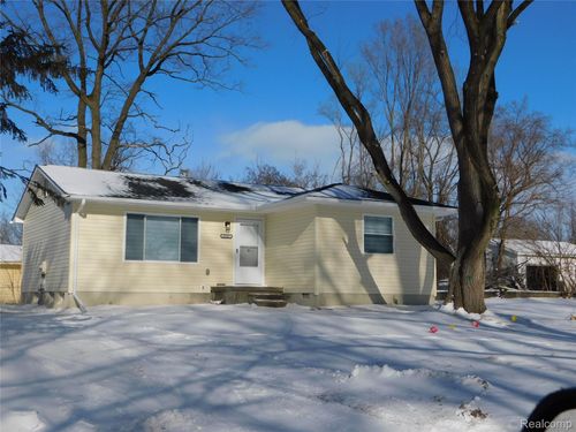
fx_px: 749
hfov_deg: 42.1
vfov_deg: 32.2
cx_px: 288
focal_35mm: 45
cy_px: 216
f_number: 7.4
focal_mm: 8
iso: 125
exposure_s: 1/800
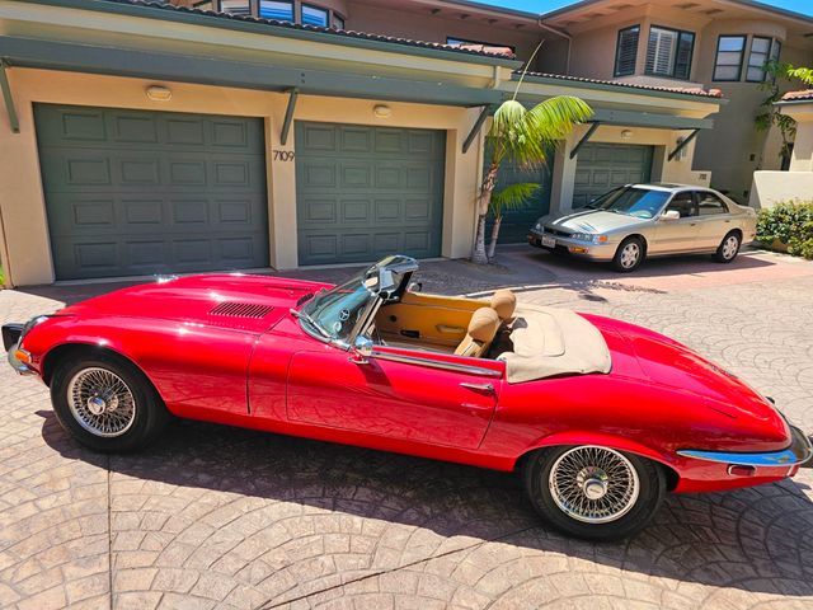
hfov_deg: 73.9
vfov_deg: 58.9
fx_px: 540
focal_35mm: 23
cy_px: 305
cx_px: 406
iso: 16
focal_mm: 6.3
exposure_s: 1/541
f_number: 1.7
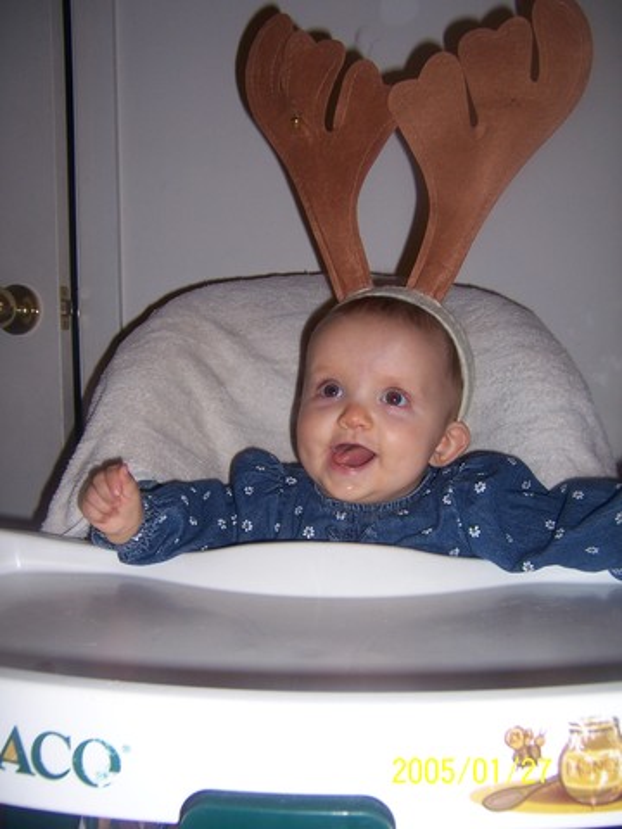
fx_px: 791
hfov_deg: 42.9
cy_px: 414
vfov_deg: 55.4
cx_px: 311
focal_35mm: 33
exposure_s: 1/60
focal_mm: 5.5
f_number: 2.8
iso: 80
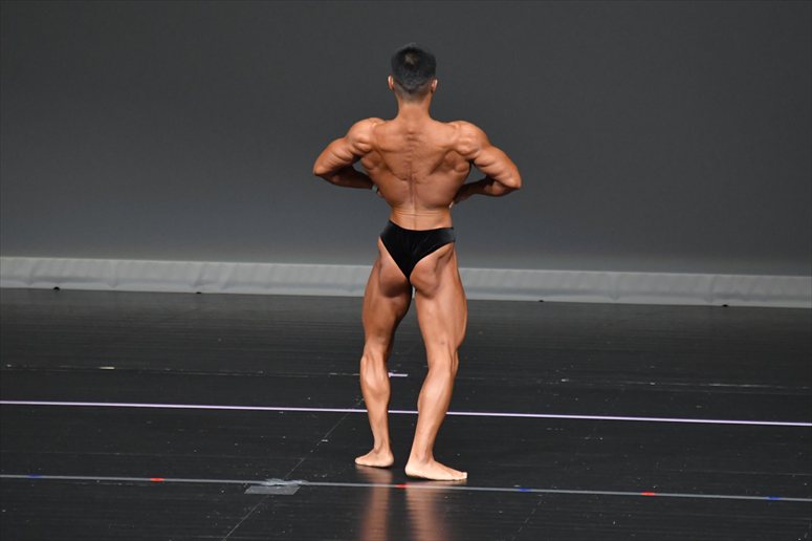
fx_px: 8454
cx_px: 406
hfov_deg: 5.5
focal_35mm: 375
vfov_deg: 3.7
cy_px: 270
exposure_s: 1/400
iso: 4000
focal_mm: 250
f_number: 5.6
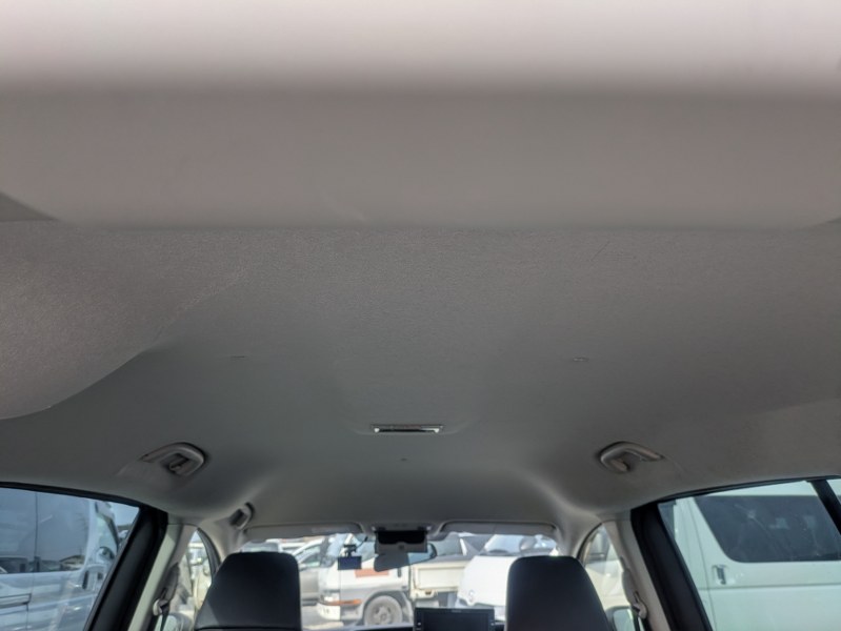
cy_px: 316
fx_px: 608
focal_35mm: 25
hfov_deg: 69.4
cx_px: 420
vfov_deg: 54.9
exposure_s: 1/547
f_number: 1.89
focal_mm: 5.43
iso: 36
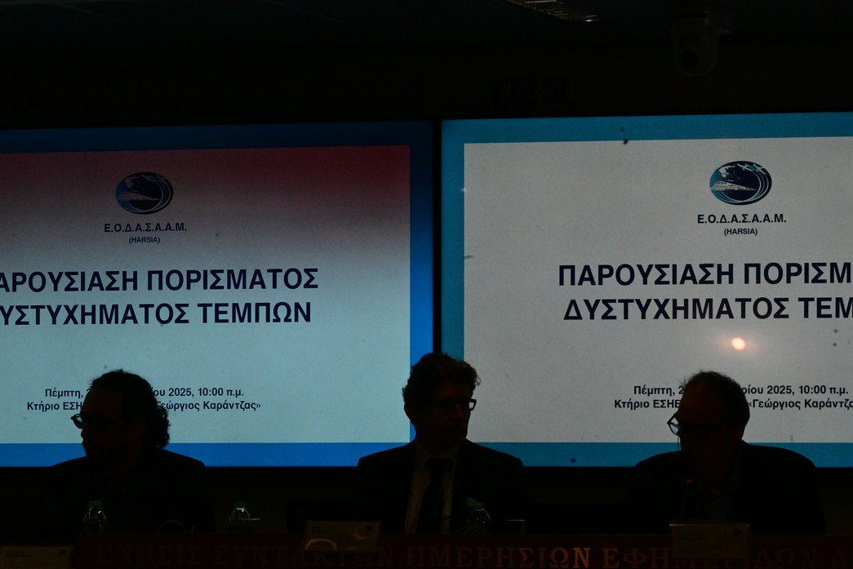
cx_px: 460
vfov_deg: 6.8
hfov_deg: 10.2
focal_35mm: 201
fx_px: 4763
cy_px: 288
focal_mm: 175
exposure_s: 1/500
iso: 10000
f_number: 20
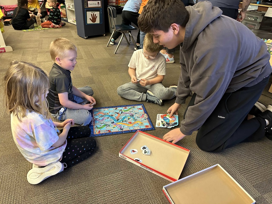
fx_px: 189
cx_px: 136
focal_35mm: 24
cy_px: 102
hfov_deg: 71.6
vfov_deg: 56.8
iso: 500
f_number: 1.78
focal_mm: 6.86
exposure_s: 1/60
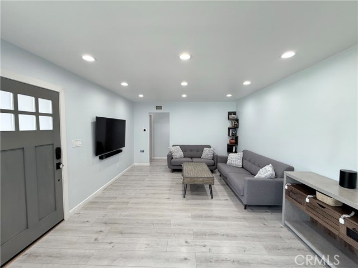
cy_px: 134
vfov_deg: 85.7
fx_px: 145
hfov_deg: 102.1
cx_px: 179
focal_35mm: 14
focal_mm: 2.22
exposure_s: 1/120
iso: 125
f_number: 2.2
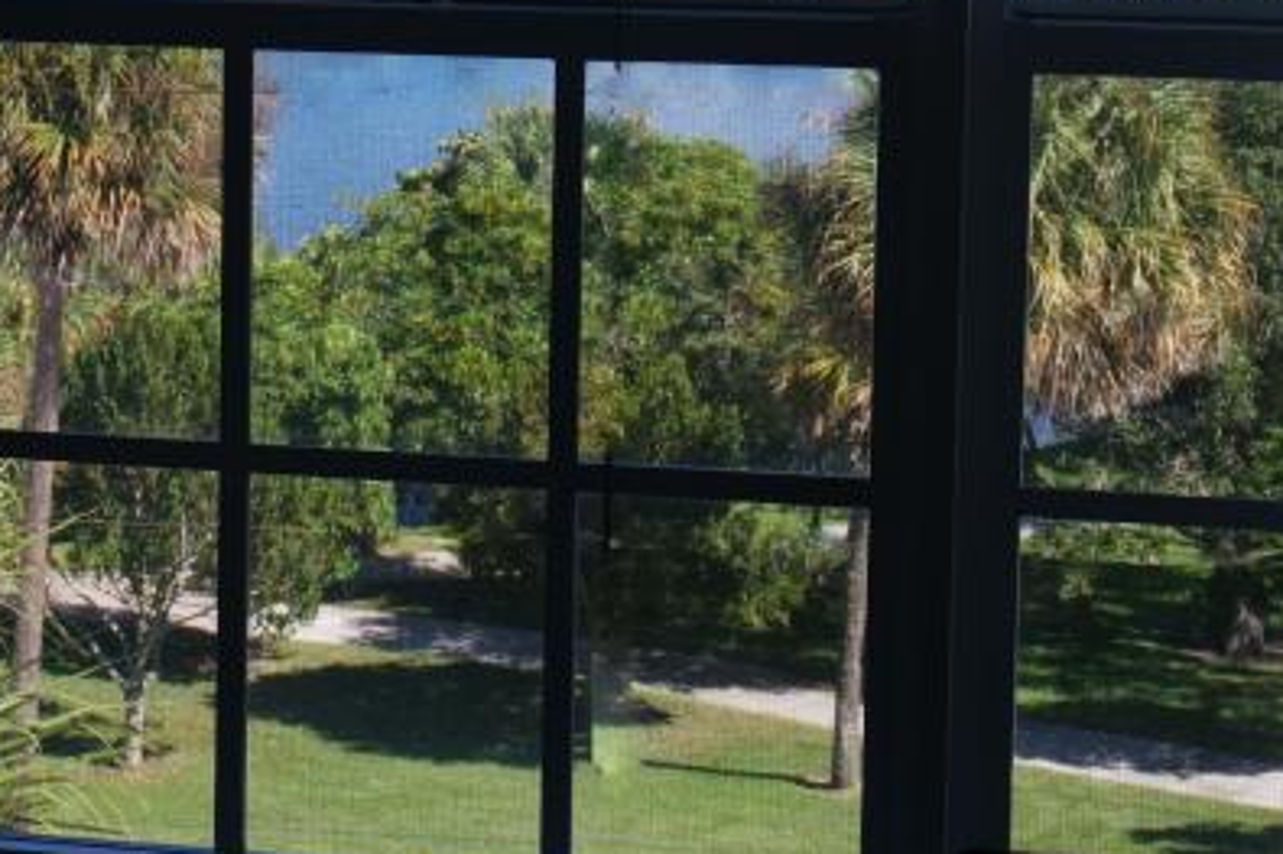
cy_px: 107
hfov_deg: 21.9
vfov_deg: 14.6
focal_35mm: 93
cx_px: 614
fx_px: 3313
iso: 200
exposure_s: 1/200
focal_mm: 19
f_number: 6.3
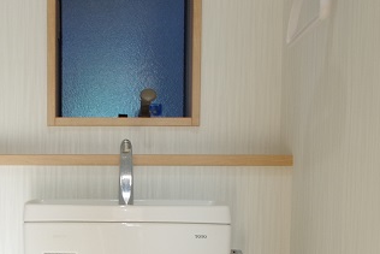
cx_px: 99
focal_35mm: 70
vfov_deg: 18.5
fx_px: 739
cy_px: 300
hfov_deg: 28.4
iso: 200
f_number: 9
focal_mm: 11.88
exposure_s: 1/20
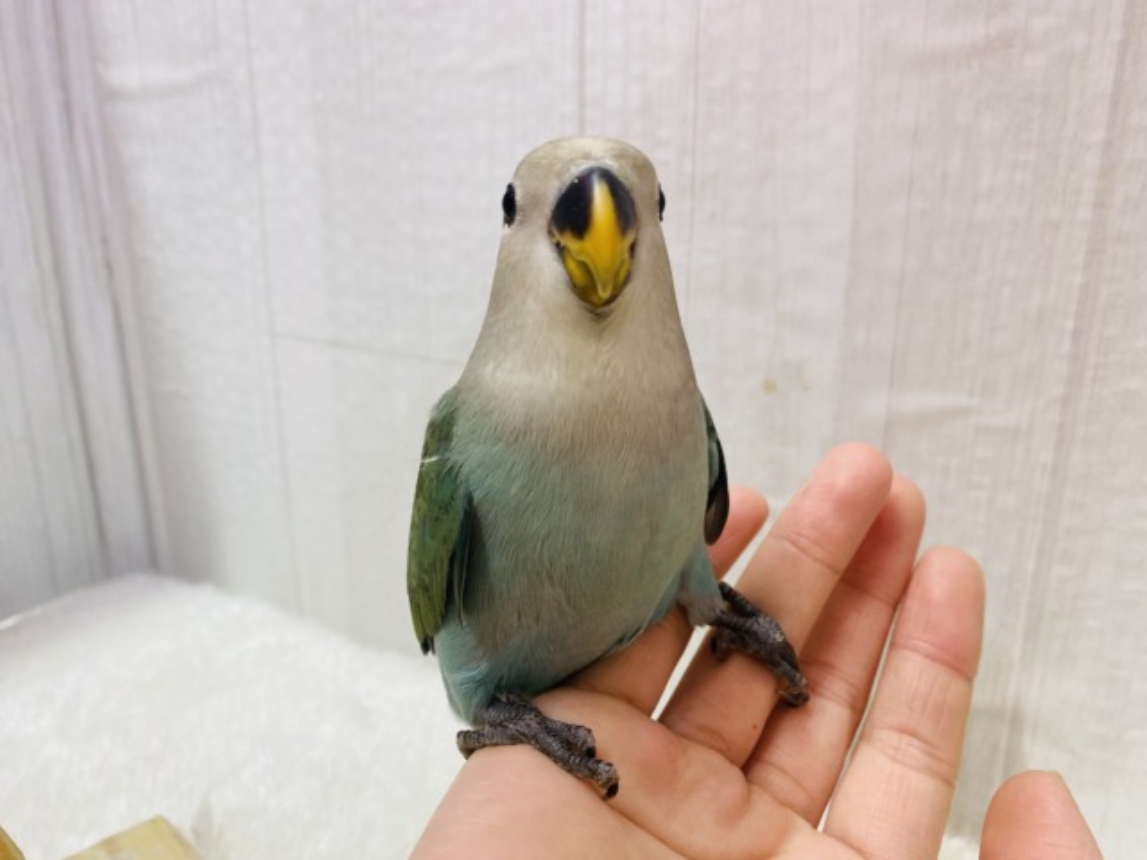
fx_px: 828
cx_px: 574
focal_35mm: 25
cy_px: 430
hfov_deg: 69.4
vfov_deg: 54.9
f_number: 1.8
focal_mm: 4.25
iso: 80
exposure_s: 1/100
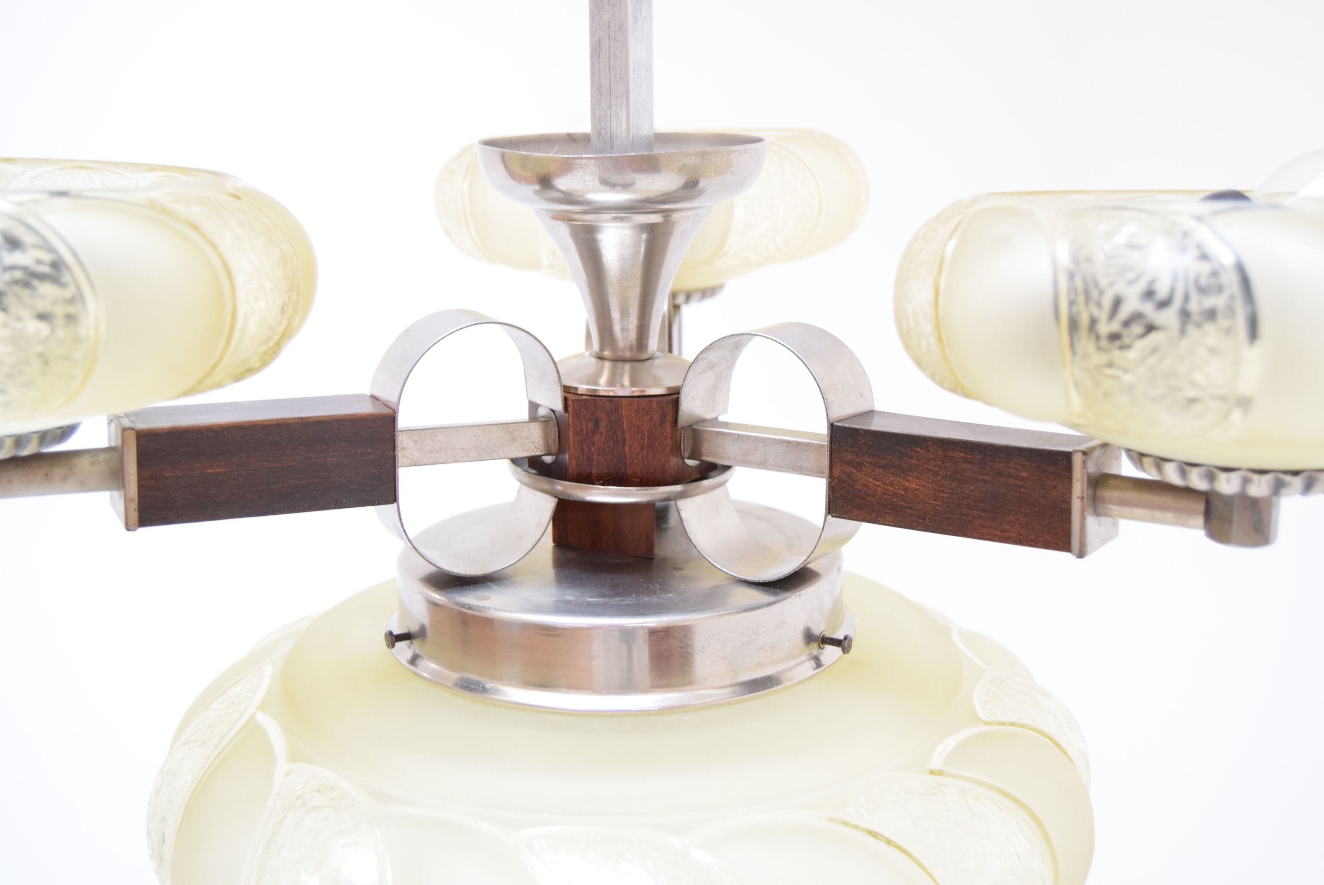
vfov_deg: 29.9
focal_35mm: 45
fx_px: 1656
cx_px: 662
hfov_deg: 43.6
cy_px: 442
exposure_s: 1/80
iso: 1600
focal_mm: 30
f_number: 4.5
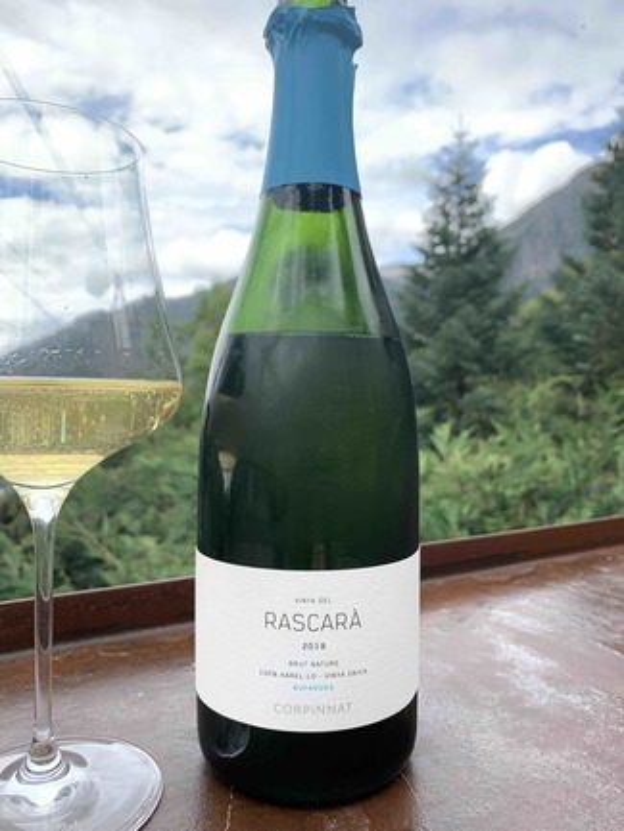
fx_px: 625
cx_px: 312
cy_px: 416
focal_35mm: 26
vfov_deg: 67.3
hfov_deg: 53.1
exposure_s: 1/573
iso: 25
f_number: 1.8
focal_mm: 4.25
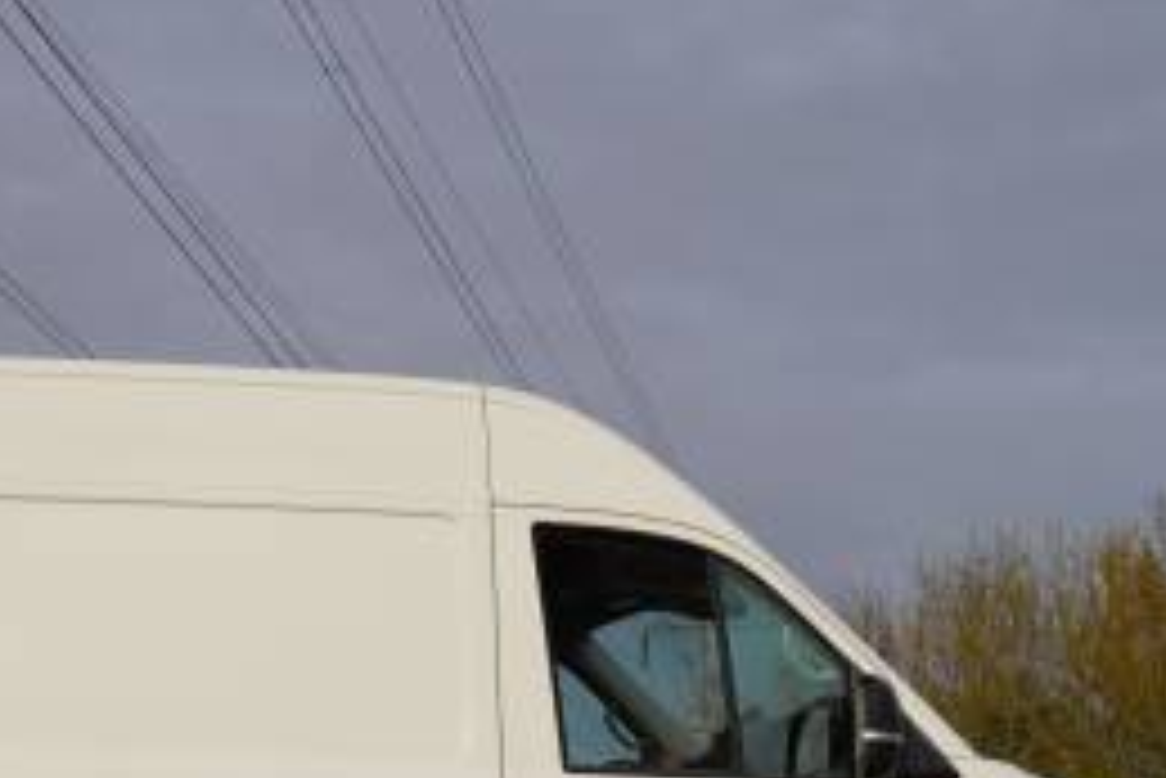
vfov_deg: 12.1
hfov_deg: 18.1
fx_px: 3597
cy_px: 863
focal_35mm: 111
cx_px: 131
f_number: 8
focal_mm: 30
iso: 100
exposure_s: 1/125
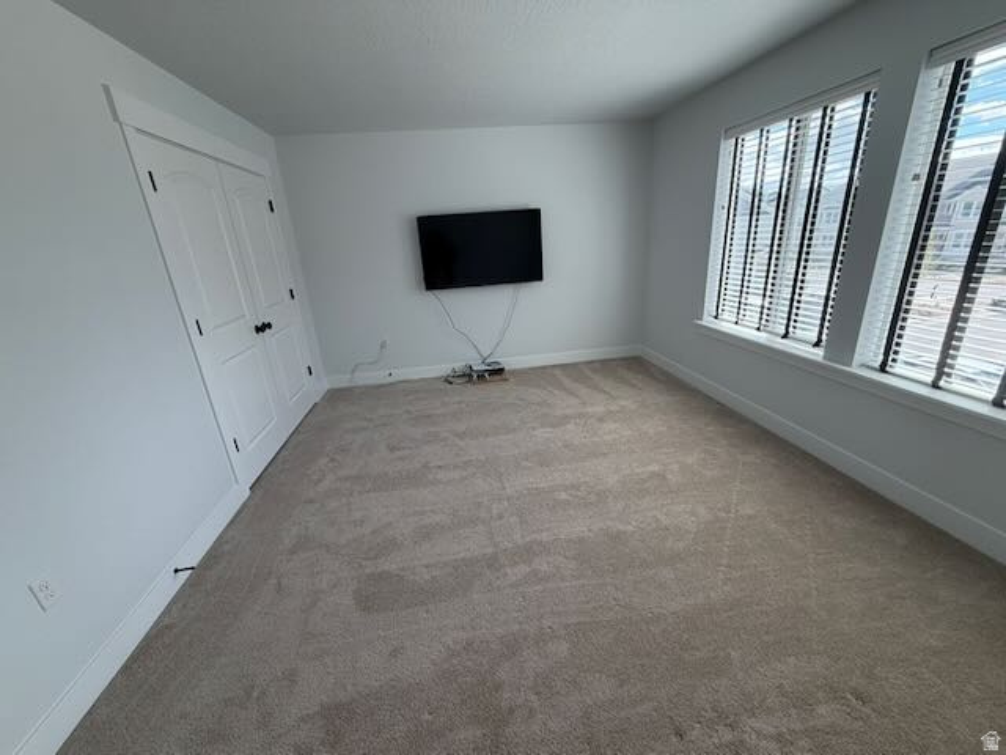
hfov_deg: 102.1
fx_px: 407
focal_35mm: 14
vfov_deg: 85.7
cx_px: 503
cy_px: 378
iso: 64
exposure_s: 1/151
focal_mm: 2.22
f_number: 2.2
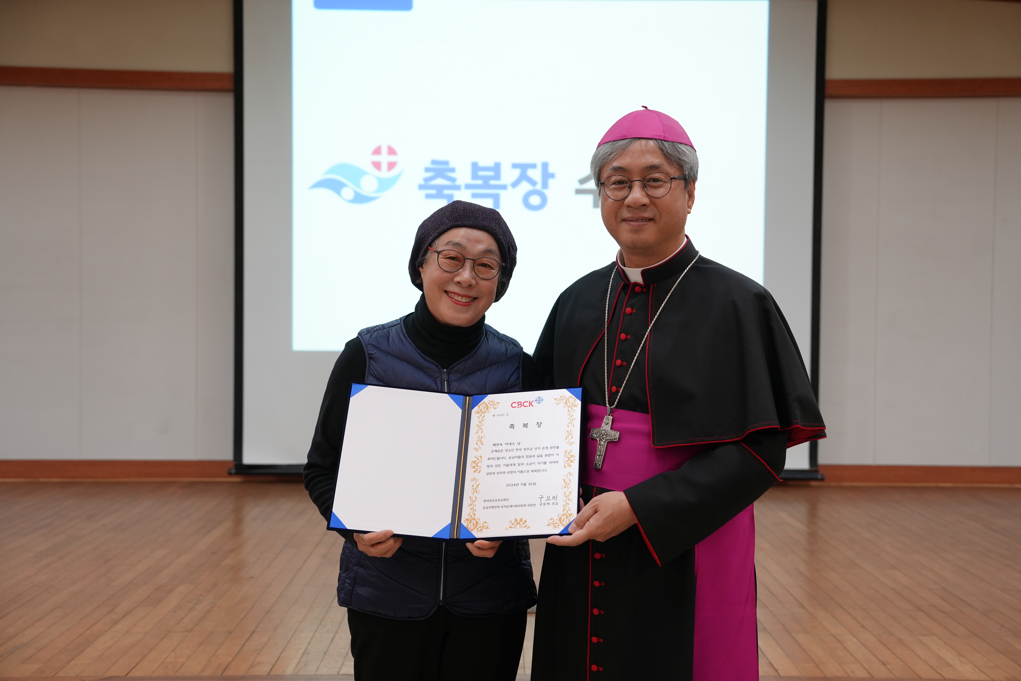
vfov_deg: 30.5
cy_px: 340
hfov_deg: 44.5
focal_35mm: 44
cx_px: 510
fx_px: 1248
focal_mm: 44
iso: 1000
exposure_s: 1/160
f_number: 4
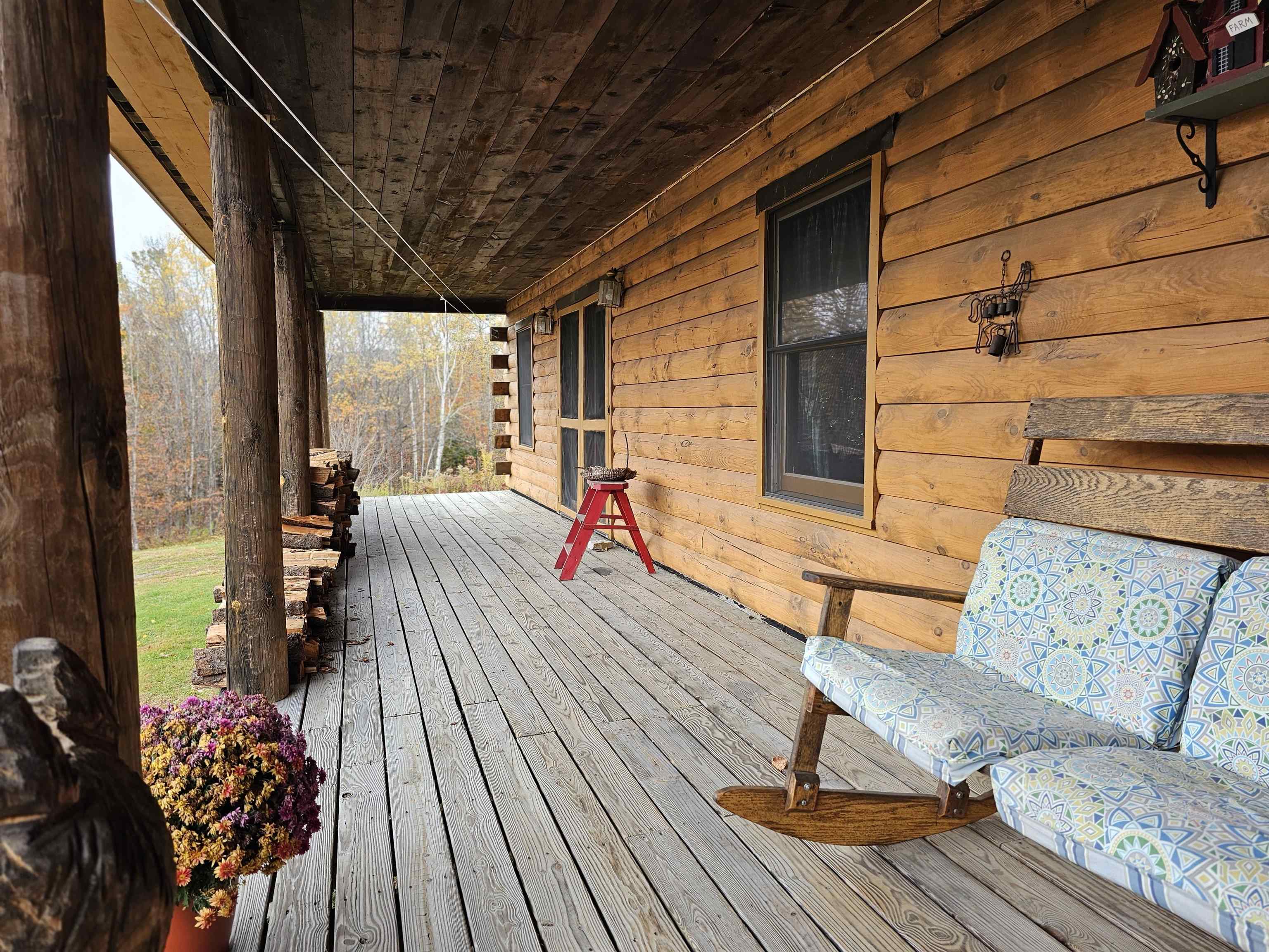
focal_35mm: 23
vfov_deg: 58.9
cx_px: 634
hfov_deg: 73.9
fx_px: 843
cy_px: 476
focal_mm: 6.3
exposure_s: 1/120
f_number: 1.7
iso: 50
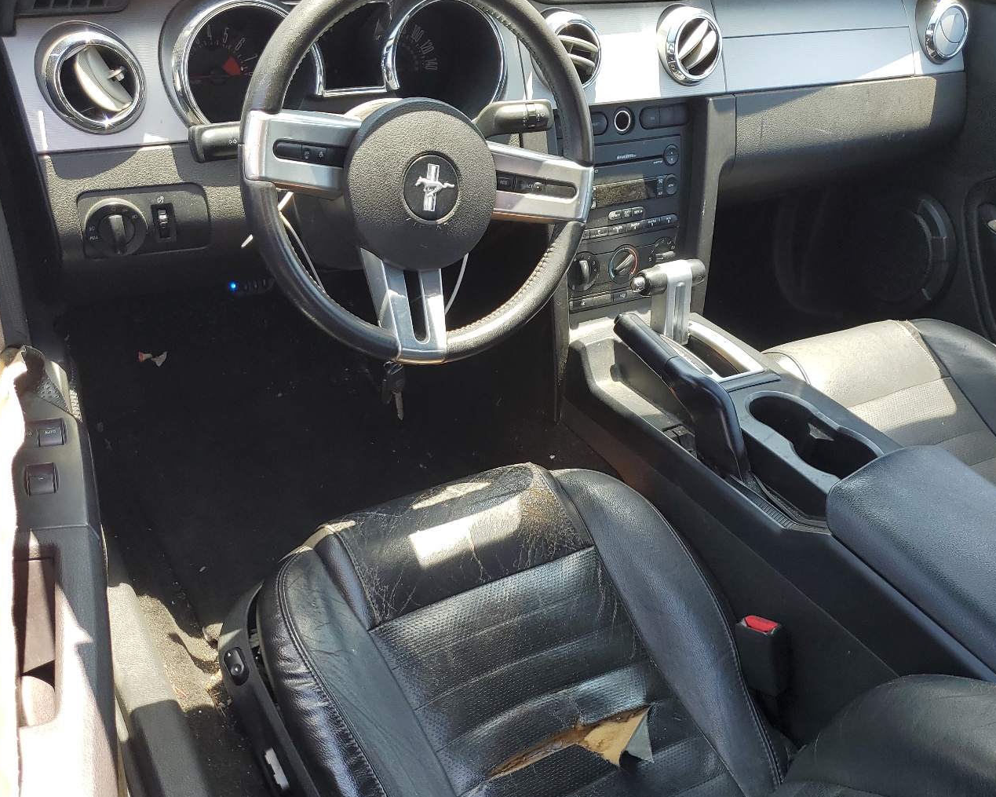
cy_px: 419
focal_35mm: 32
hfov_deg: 55.7
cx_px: 504
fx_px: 943
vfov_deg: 45.8
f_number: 1.5
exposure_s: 1/286
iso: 50
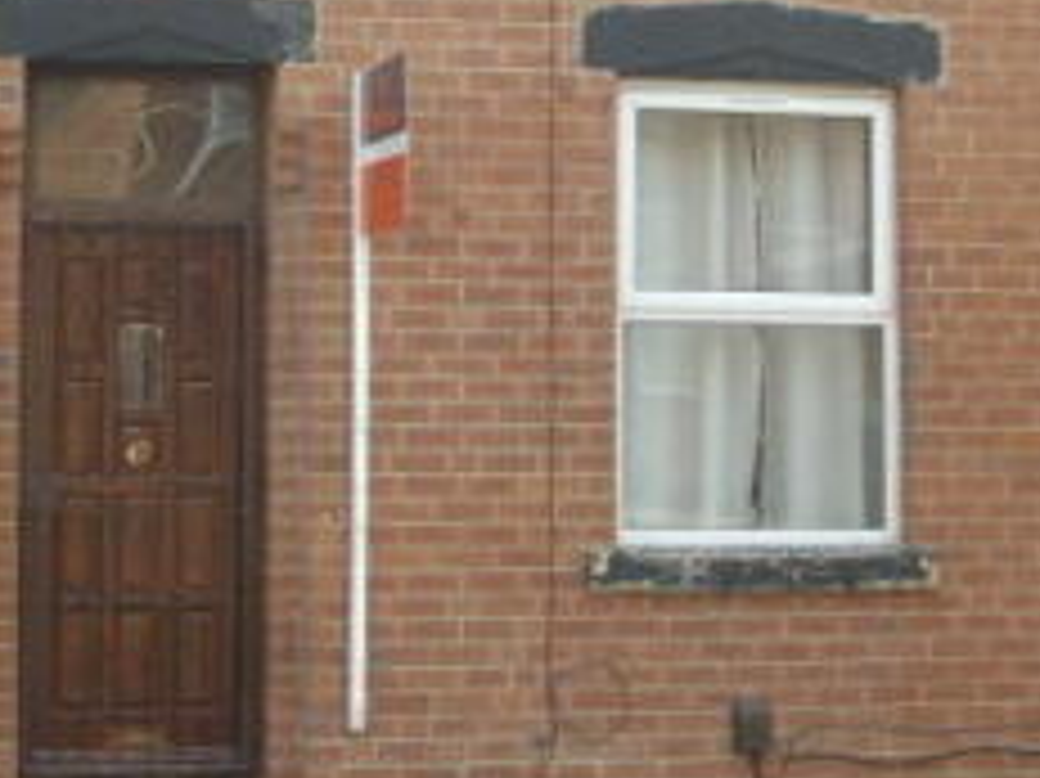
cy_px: 88
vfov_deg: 16.0
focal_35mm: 91
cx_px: 443
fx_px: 2733
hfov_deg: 21.5
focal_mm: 6
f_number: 2.7
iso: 80
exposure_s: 1/250
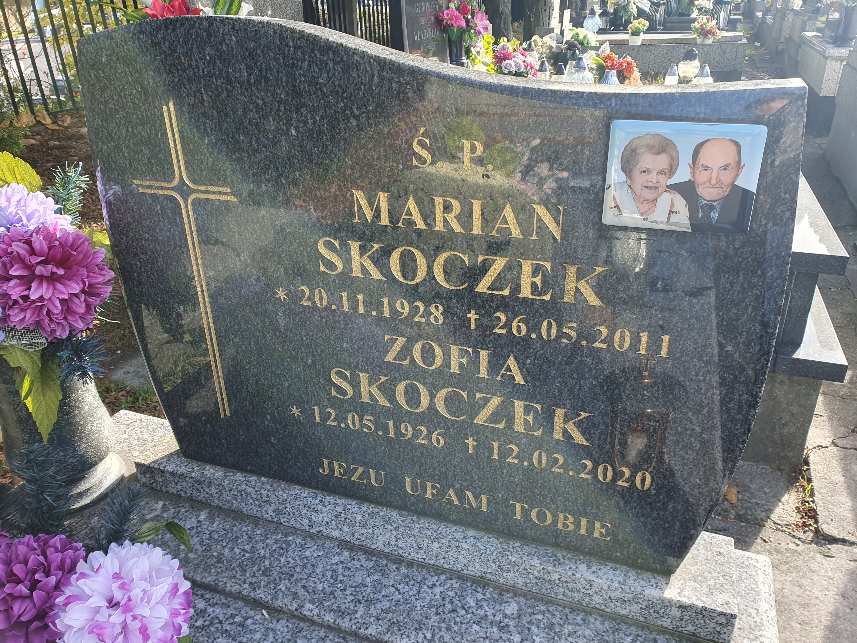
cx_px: 428
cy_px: 322
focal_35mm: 26
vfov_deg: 53.1
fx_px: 644
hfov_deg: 67.3
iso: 50
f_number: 2.4
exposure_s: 1/185
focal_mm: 4.32
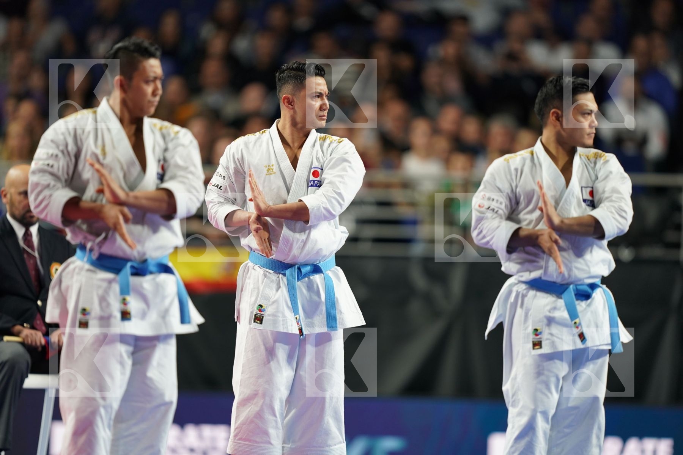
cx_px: 342
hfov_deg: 5.2
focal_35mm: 400
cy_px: 228
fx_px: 7588
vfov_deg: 3.4
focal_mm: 400
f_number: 2.8
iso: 1000
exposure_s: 1/320
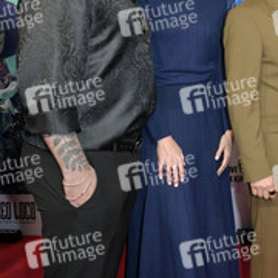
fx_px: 463
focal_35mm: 51
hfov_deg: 28.9
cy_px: 57
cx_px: 333
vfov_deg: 32.5
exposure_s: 1/250
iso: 1600
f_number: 7.1
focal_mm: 24
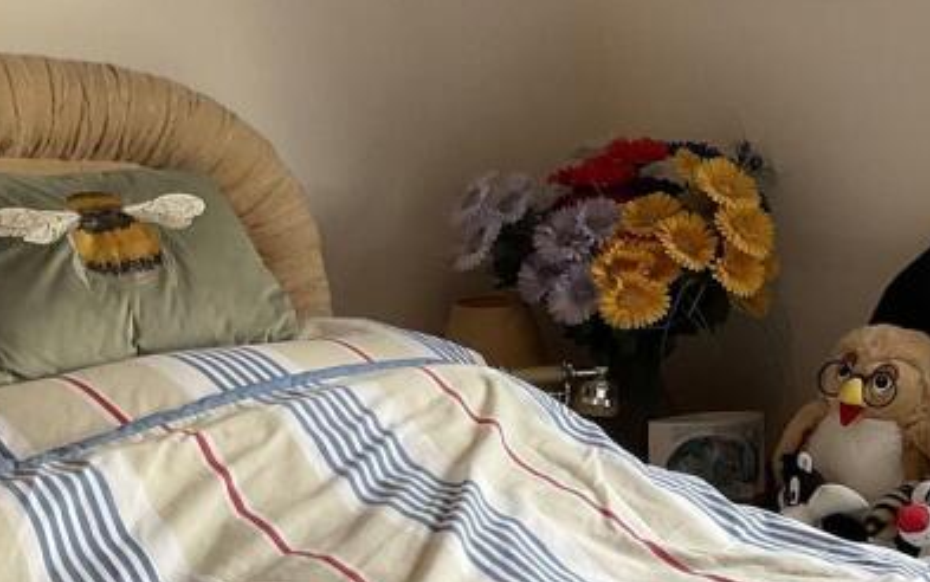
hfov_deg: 23.9
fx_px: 2029
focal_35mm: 80
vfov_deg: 16.3
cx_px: 1067
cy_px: 329
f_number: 1.8
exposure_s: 1/100
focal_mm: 3
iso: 40
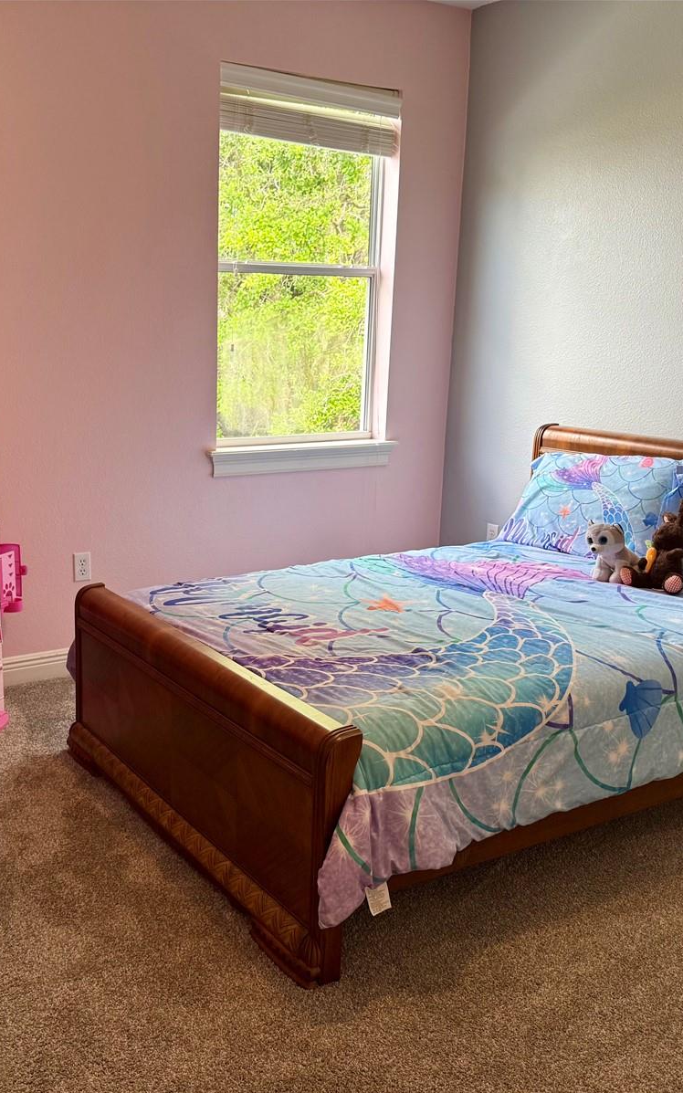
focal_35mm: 34
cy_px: 547
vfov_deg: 56.7
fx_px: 1013
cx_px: 237
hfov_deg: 36.9
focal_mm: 6.76
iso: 160
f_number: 1.78
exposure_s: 1/120
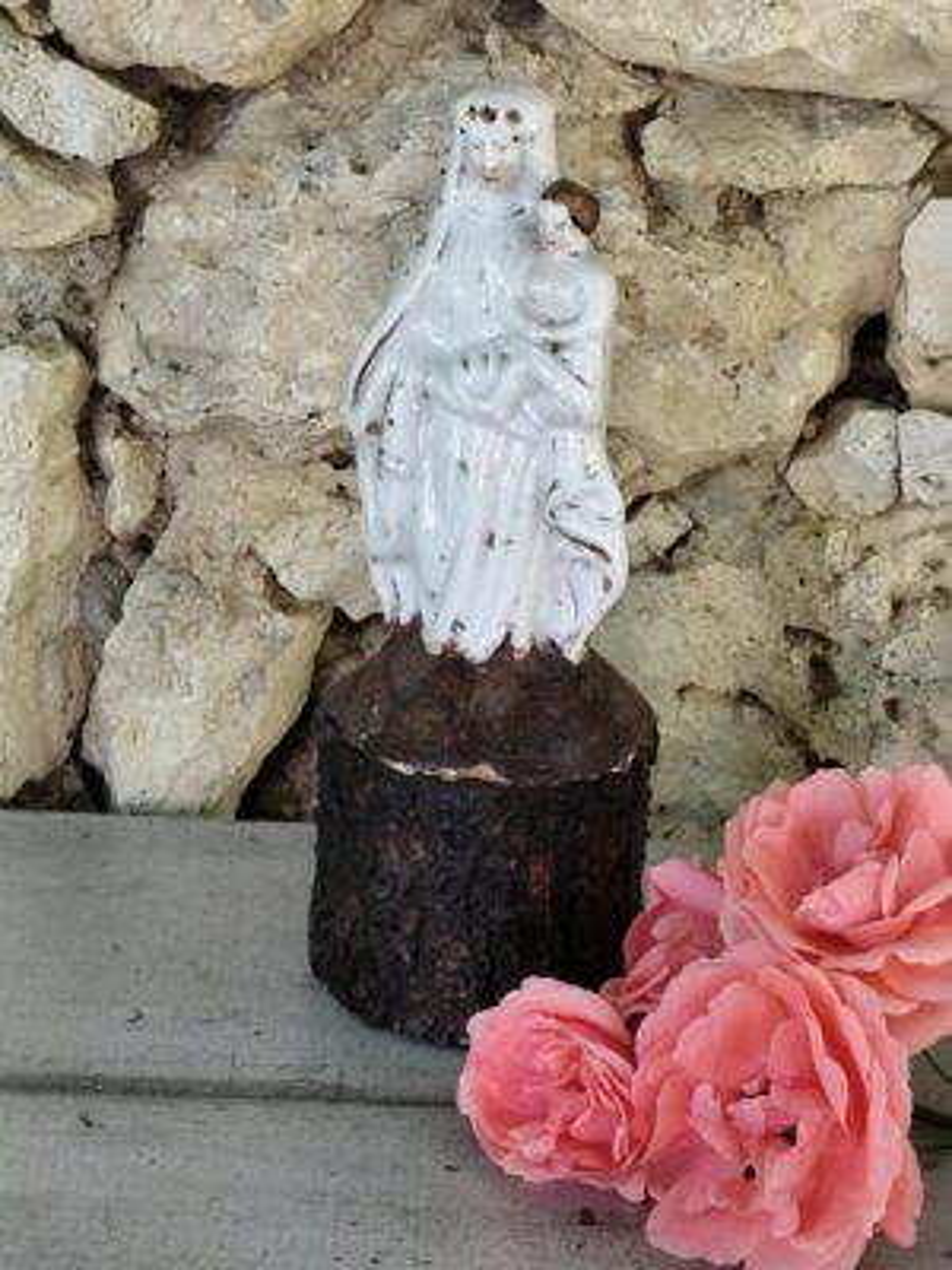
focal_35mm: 93
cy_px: 635
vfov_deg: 21.1
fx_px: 3410
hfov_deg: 15.9
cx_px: 476
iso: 200
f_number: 1.65
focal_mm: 6.19
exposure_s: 1/50
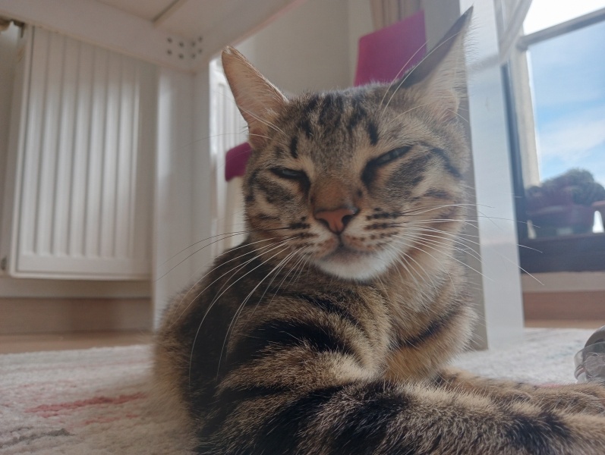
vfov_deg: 49.9
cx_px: 302
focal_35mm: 28
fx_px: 490
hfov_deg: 63.4
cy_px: 228
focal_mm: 4.04
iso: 215
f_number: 1.8
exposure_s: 1/33.3
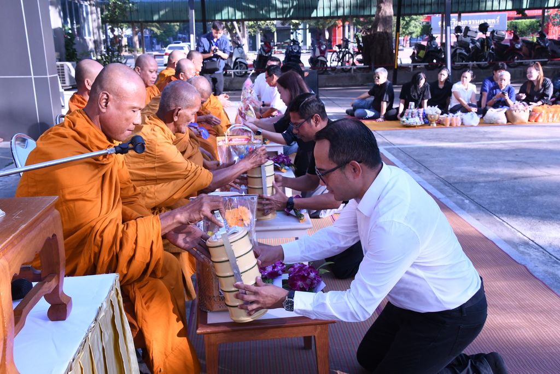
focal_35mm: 39
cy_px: 187
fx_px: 607
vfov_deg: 34.2
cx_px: 280
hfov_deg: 49.5
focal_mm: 26
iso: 1250
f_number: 10
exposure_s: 1/400
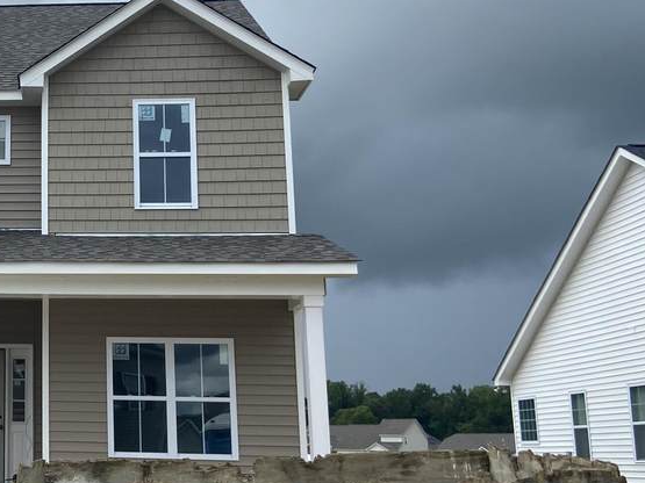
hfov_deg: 29.6
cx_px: -33
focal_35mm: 60
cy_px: 239
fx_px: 1118
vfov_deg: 24.4
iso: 32
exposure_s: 1/2890
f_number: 1.8
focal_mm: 4.25
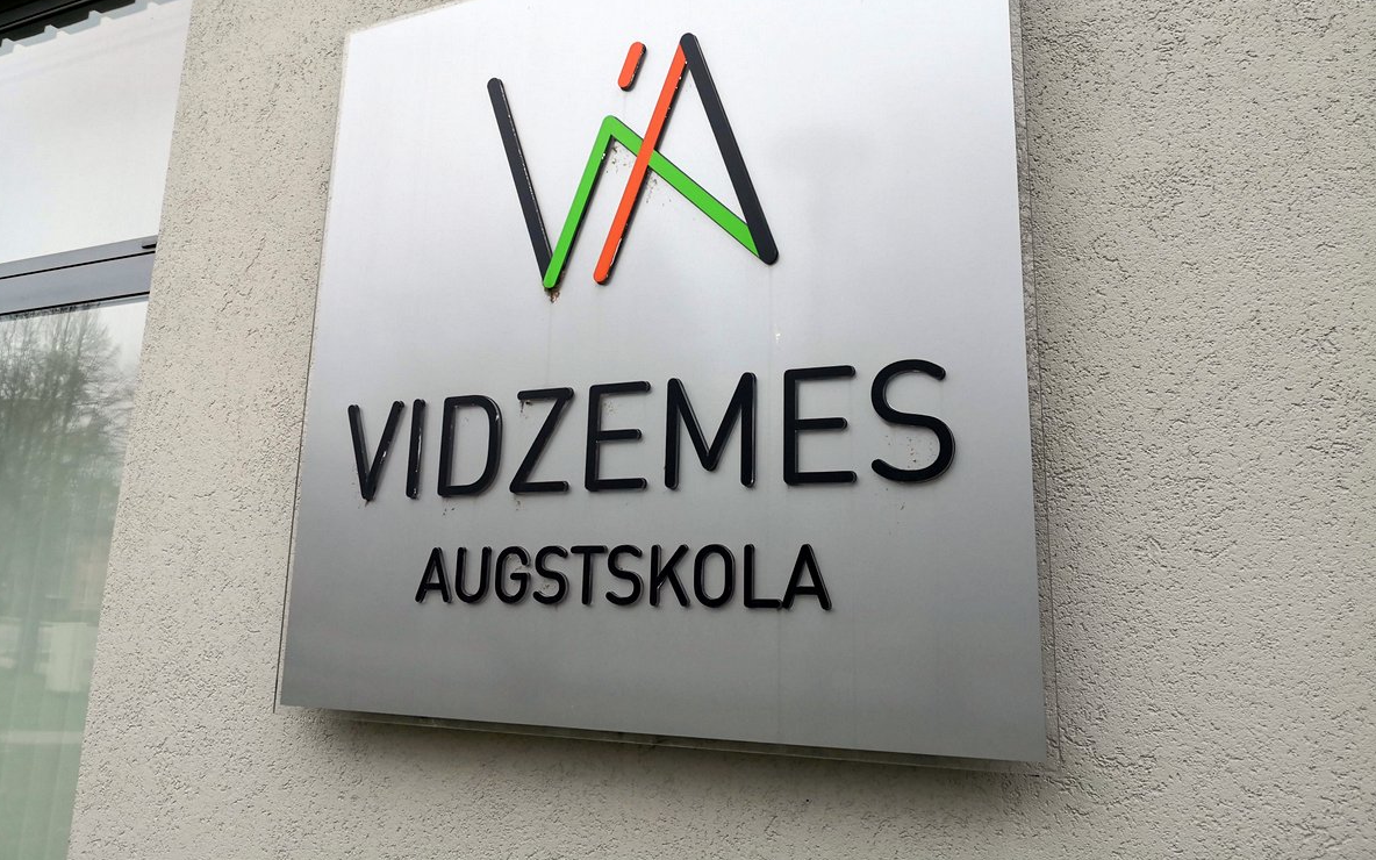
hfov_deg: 64.6
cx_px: 683
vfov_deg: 42.9
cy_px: 345
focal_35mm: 29
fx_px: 1088
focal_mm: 3.95
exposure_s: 1/1493
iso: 50
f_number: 1.6
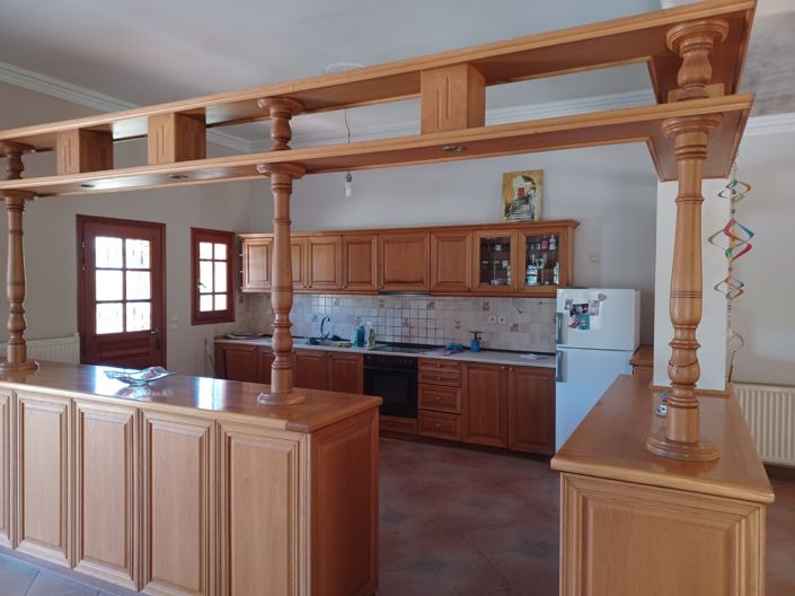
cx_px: 398
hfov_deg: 69.4
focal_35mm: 25
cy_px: 298
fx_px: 574
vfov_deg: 54.8
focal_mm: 4.6
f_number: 1.8
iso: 320
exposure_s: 1/33.3
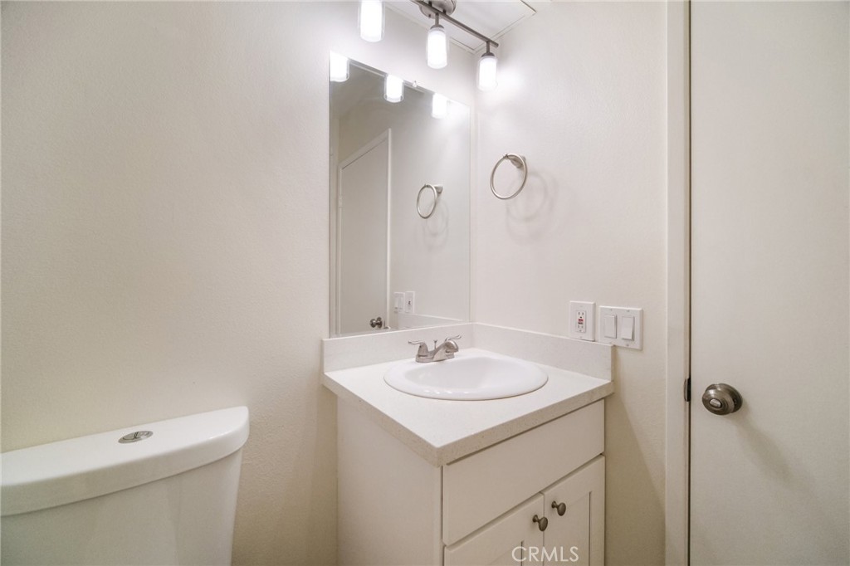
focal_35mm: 14
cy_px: 283
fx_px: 330
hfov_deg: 104.3
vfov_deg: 81.2
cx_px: 425
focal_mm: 9
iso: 400
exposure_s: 1/20
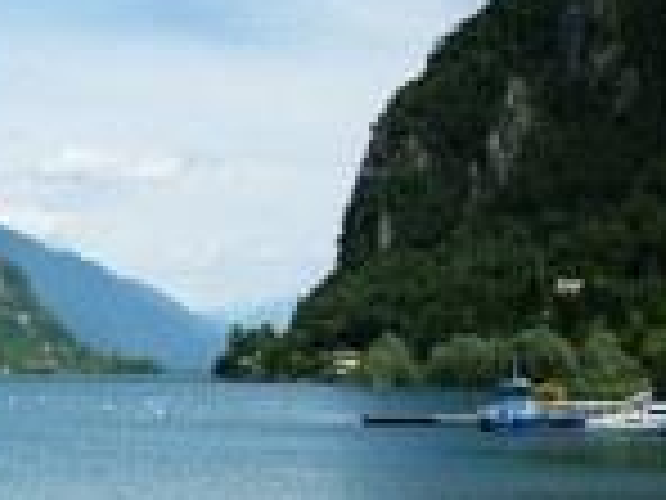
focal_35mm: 112
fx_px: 2155
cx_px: -135
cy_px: 590
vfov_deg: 12.9
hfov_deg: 16.8
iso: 64
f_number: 5.6
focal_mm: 6.2
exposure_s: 1/297
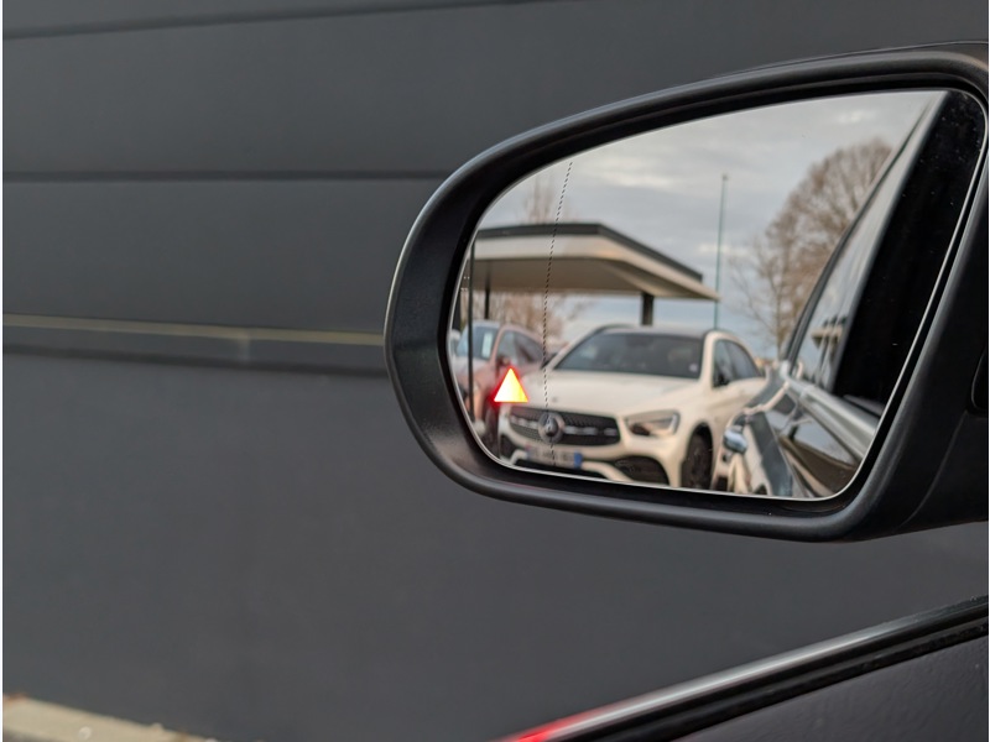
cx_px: 495
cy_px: 371
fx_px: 1401
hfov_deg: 38.9
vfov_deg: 29.7
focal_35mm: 49
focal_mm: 6.9
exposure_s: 1/171
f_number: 1.68
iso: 57
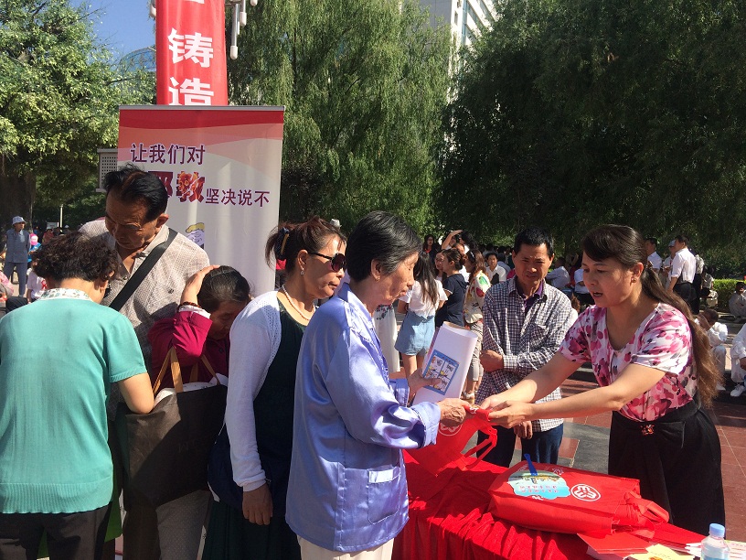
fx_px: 625
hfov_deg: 61.7
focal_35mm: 29
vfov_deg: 48.2
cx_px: 373
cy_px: 280
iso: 32
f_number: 2.2
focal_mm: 4.15
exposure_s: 1/1325
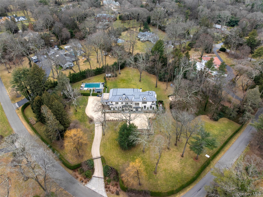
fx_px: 182
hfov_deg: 71.6
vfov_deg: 56.8
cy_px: 98
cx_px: 132
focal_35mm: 24
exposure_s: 1/120
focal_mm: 12.29
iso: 100
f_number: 5.6
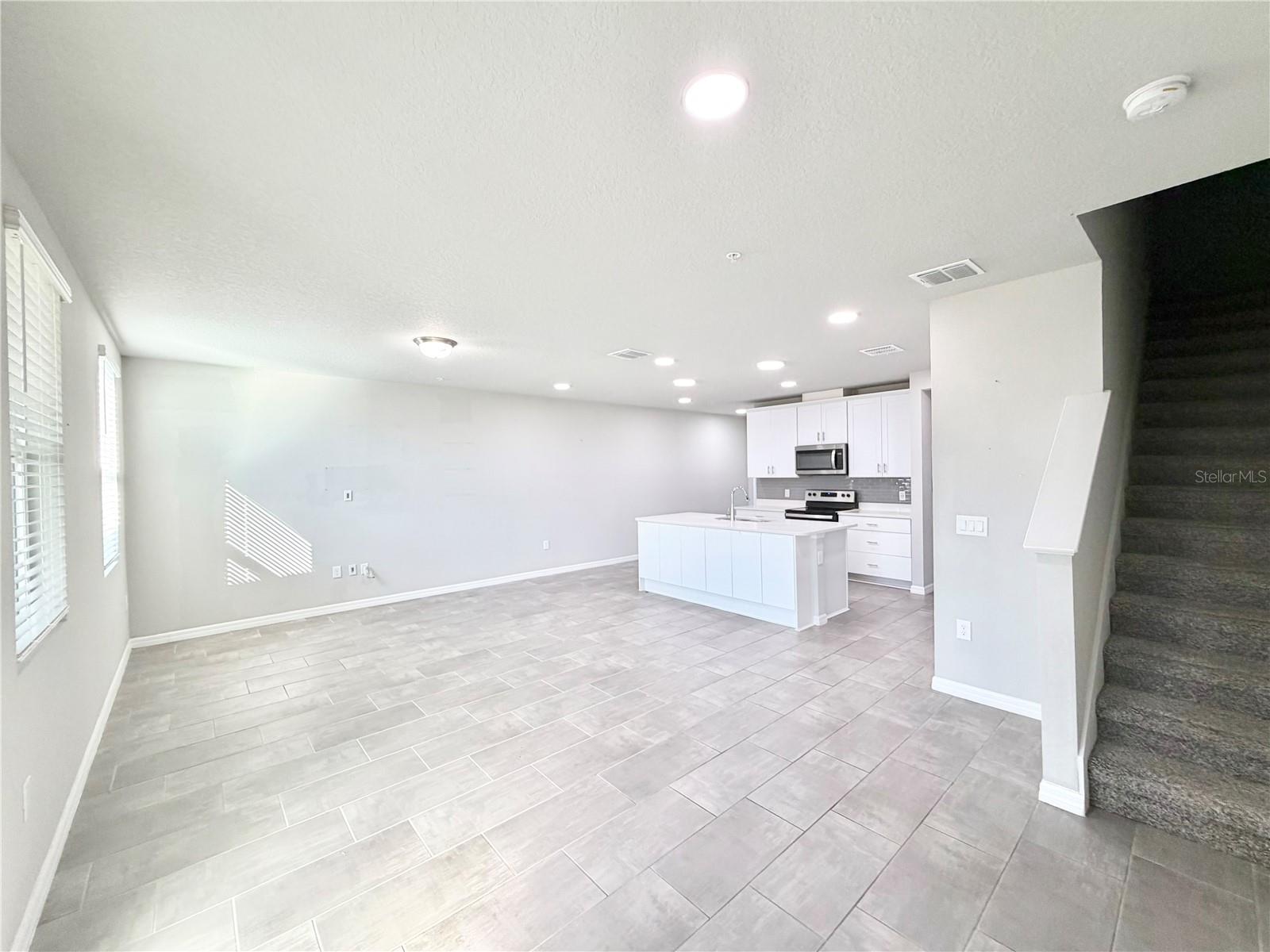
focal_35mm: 14
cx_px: 635
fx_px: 514
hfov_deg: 102.1
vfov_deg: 85.7
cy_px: 476
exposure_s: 1/120
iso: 160
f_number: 2.2
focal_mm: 2.22
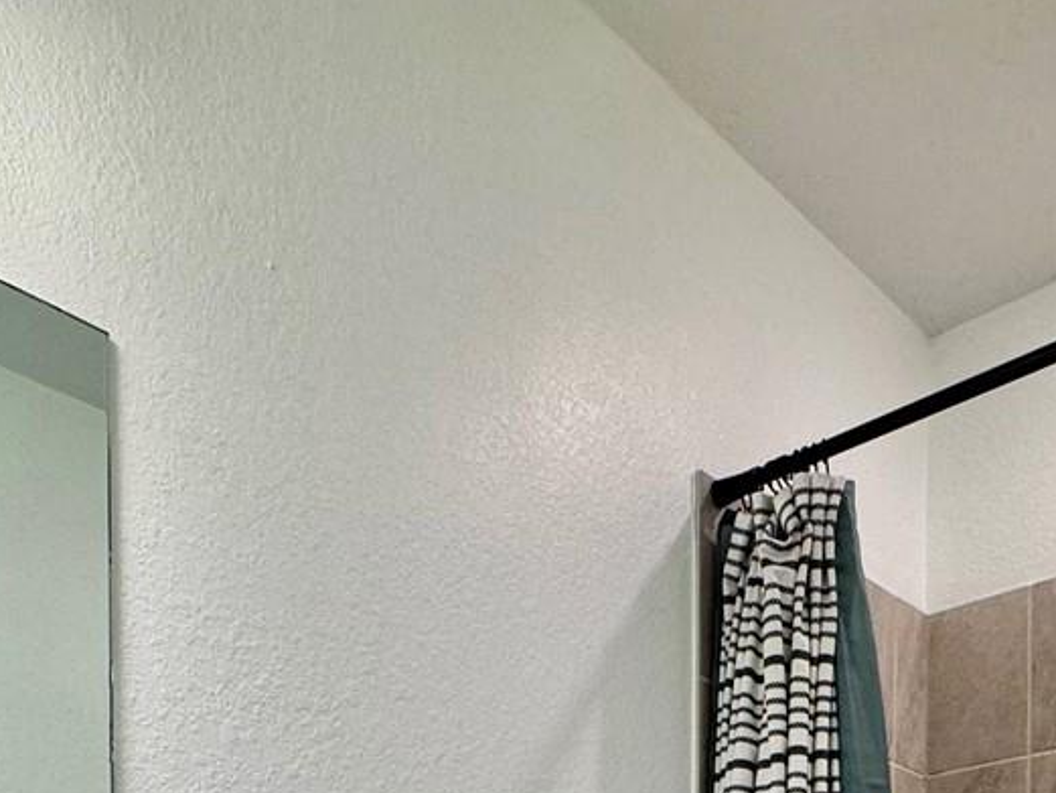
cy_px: 1195
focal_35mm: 43
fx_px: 1312
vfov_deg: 25.3
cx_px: 541
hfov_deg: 43.8
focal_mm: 2.22
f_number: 2.2
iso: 160
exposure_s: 1/120
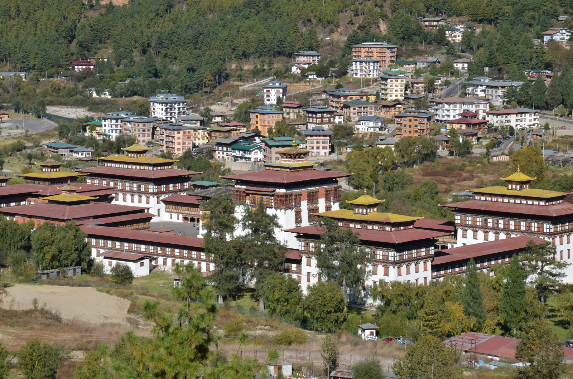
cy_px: 190
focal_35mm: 120
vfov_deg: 11.4
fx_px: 1906
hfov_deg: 17.1
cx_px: 286
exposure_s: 1/160
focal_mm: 80
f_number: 11
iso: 100
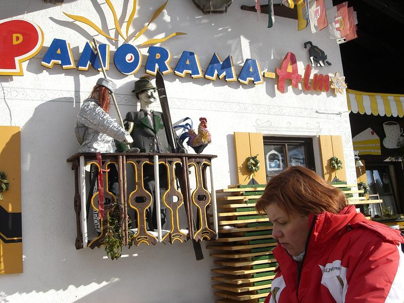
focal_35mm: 38
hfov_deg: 49.0
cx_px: 202
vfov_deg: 37.7
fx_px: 443
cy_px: 152
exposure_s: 1/500
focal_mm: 6.3
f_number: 4.4
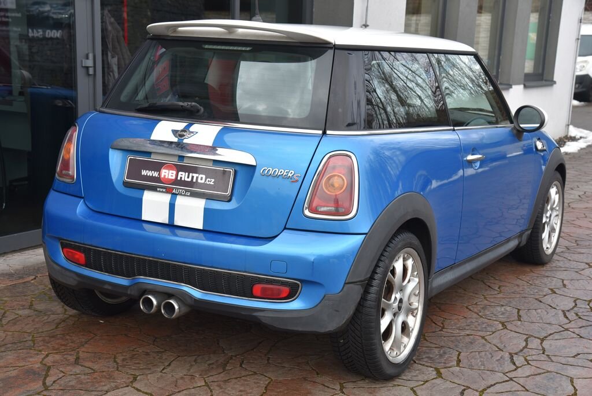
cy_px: 198
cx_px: 296
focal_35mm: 55
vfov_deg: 24.7
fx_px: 905
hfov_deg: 36.2
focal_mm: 55
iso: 500
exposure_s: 1/160
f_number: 6.3
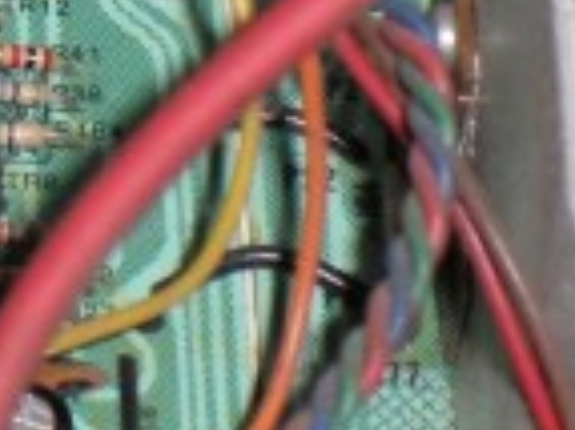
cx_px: -249
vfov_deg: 3.4
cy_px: -197
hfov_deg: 4.5
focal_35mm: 439
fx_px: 7286
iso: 400
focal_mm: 25
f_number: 16.4
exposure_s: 1/60
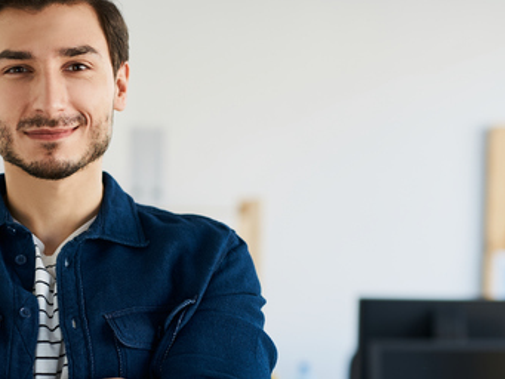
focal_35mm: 102
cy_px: 251
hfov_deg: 19.1
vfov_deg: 14.5
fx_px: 1489
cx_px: 107
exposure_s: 1/200
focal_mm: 50
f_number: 1.7
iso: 250
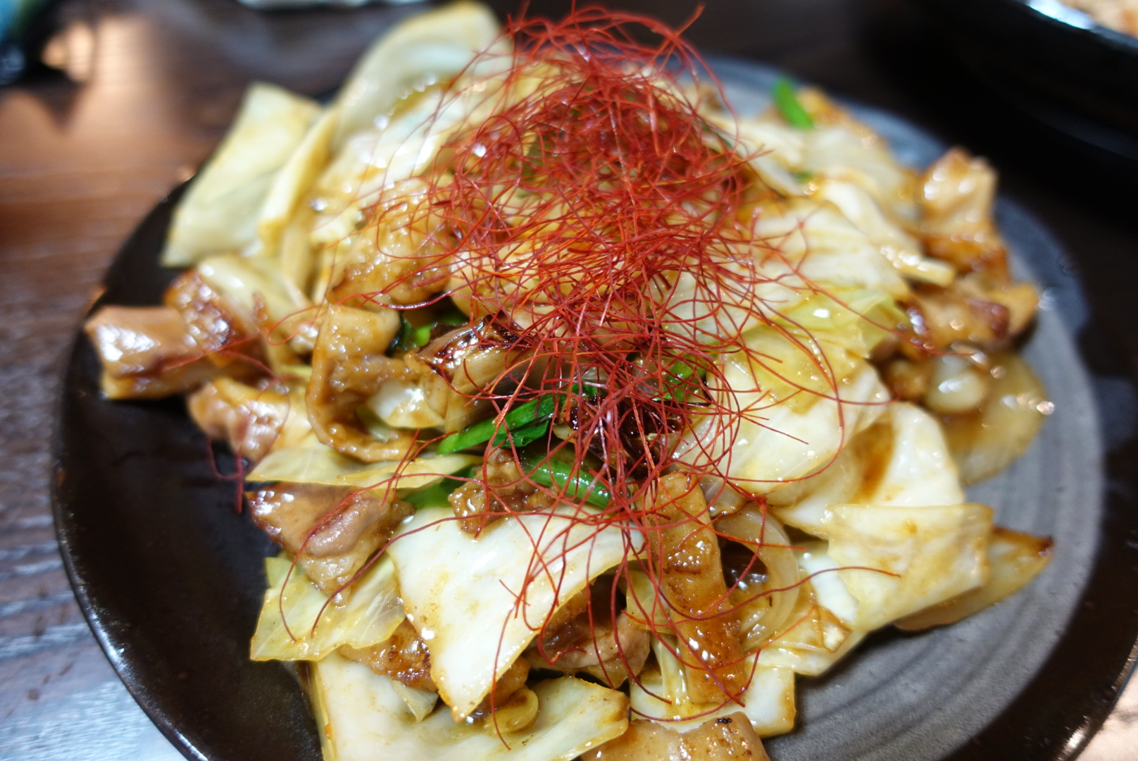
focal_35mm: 24
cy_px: 380
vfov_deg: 53.2
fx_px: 759
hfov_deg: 73.7
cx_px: 569
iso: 400
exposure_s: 1/30
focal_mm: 8.8
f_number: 1.8
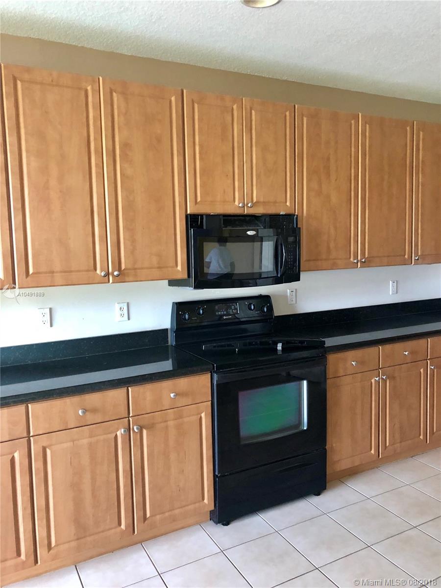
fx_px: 476
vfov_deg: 63.4
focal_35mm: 28
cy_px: 294
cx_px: 220
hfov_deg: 49.7
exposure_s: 1/12
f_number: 1.8
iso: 100
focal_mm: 4
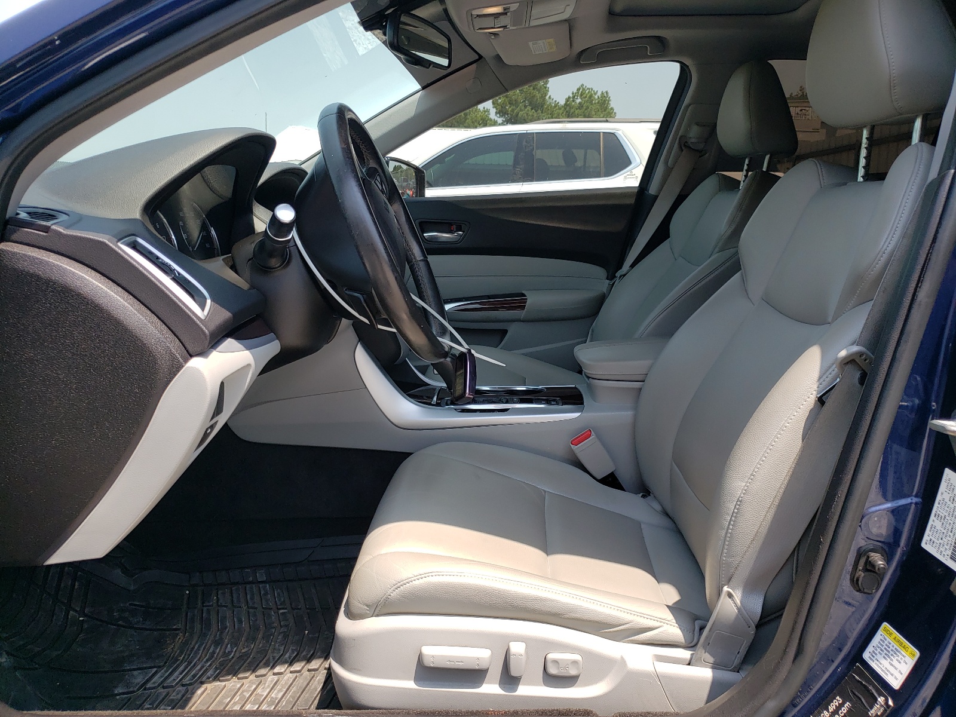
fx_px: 718
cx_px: 478
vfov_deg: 53.1
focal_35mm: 26
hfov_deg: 67.3
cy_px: 358
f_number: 1.5
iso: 50
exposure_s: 1/1000
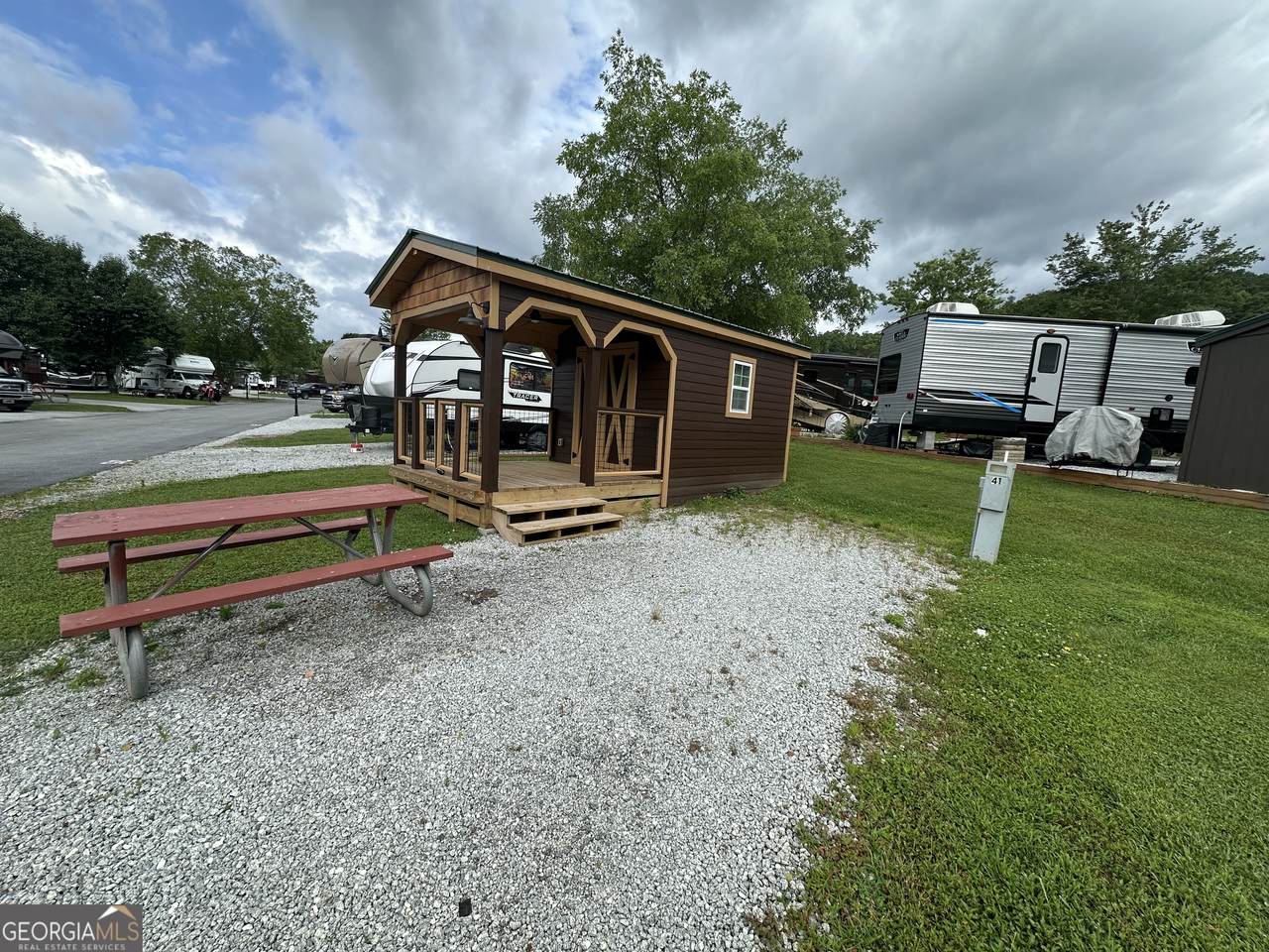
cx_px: 634
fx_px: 513
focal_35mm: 14
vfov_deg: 85.7
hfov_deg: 102.1
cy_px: 476
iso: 40
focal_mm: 2.22
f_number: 2.2
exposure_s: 1/779
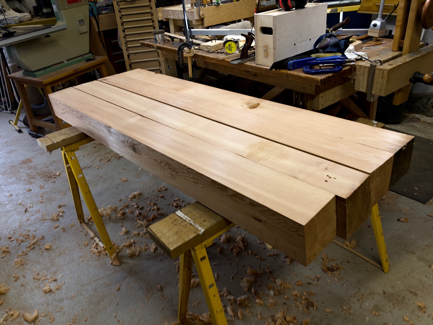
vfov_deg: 49.7
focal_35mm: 28
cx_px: 216
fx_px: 350
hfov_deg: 63.4
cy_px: 162
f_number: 1.8
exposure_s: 1/30
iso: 20
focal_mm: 3.99
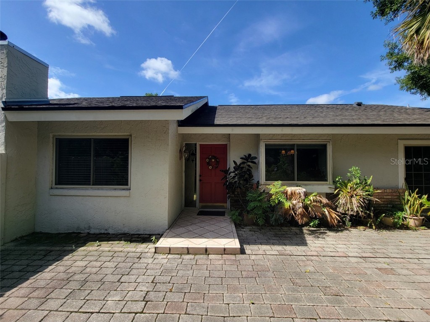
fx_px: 161
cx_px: 215
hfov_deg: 106.2
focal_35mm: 13
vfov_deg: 89.9
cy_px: 161
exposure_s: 1/909
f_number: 2.2
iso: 50
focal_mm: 2.2
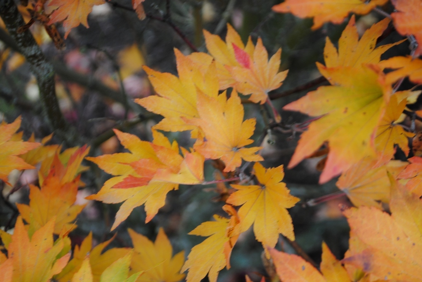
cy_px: 141
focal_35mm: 75
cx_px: 211
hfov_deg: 27.0
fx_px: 880
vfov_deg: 18.2
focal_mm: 50
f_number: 5.6
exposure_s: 1/40
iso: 200
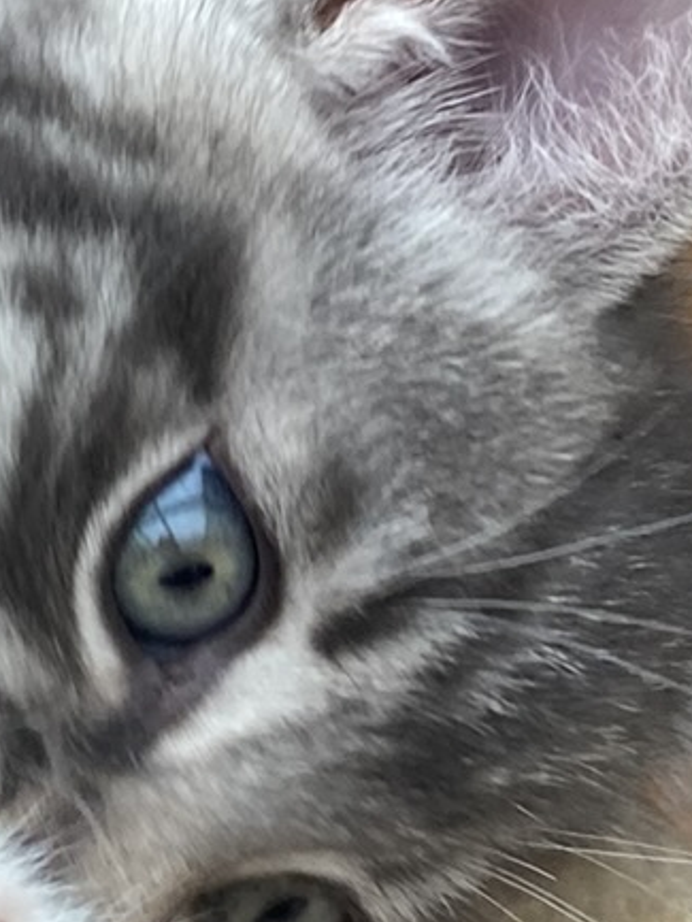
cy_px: -6
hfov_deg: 12.1
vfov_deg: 15.7
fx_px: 3277
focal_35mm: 123
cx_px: 313
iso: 125
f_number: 1.8
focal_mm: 4.25
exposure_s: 1/104
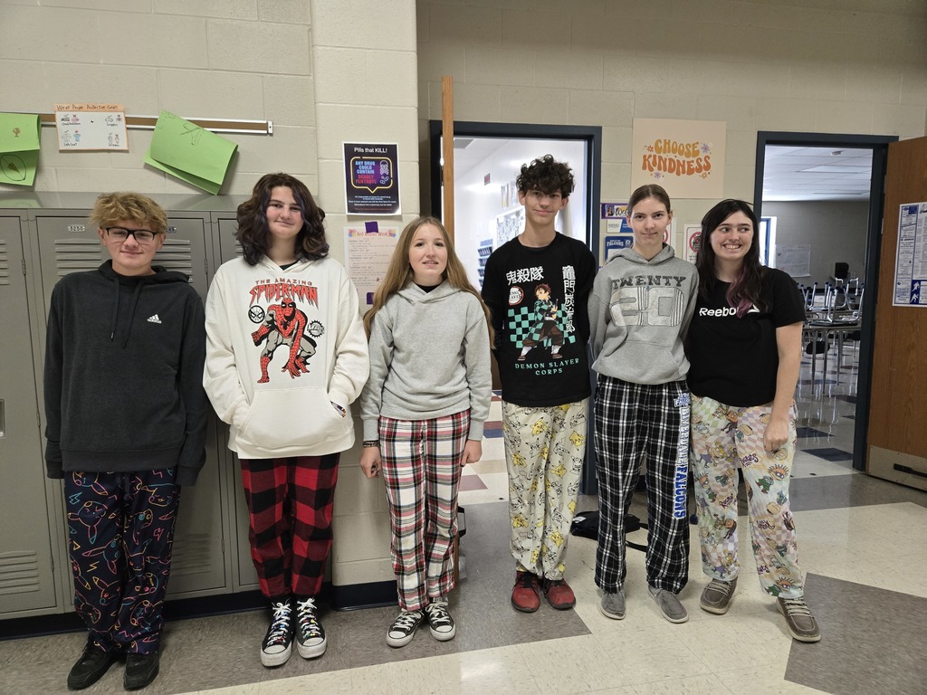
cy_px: 348
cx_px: 464
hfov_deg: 73.9
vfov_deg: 58.9
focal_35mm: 23
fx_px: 616
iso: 500
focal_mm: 5.4
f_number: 1.8
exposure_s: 1/120
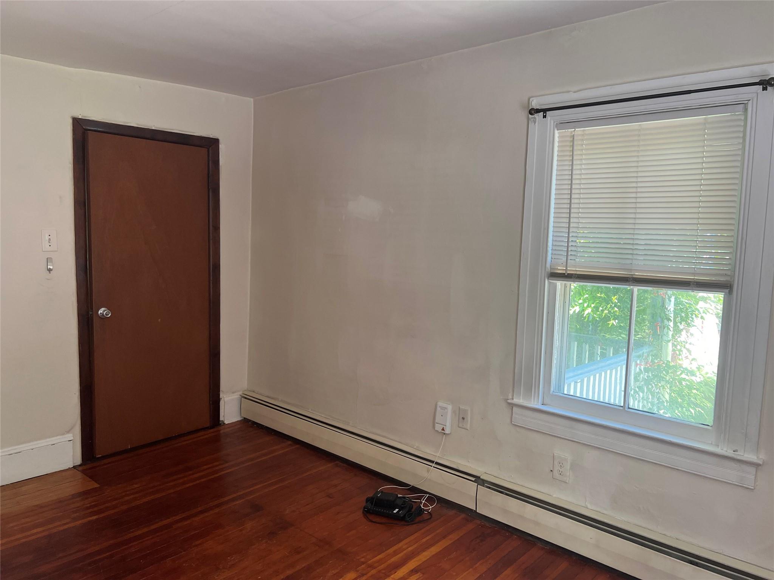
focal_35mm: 26
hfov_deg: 67.3
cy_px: 290
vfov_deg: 53.1
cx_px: 387
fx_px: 581
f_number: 1.5
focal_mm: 5.7
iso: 125
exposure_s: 1/120
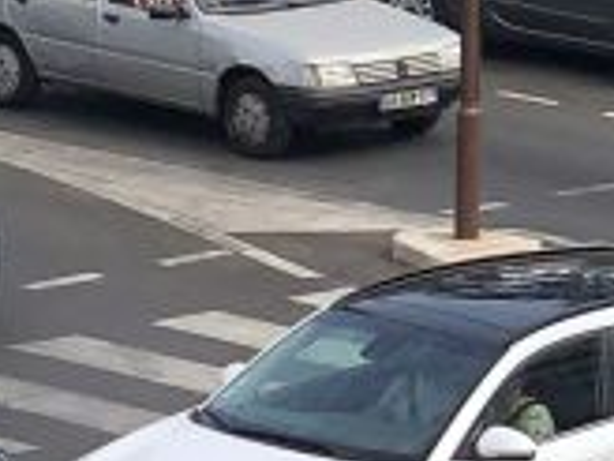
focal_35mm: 406
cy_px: -274
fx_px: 7201
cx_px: -490
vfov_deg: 3.6
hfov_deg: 4.8
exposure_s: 1/444
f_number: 2.4
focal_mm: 6
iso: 16
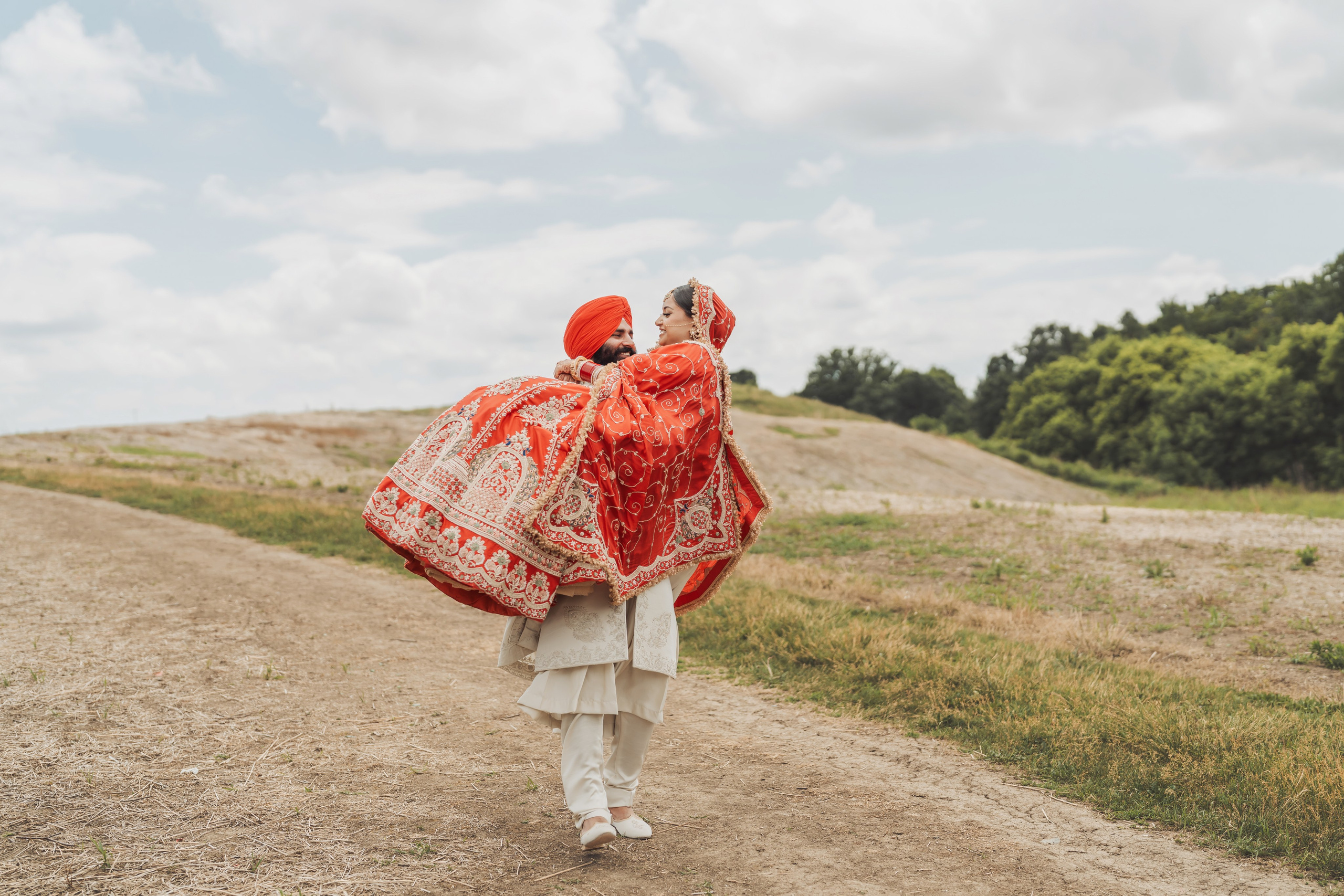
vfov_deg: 27.0
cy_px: 448
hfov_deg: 39.6
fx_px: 1867
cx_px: 672
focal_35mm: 50
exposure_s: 1/4000
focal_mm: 50
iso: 100
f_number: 2
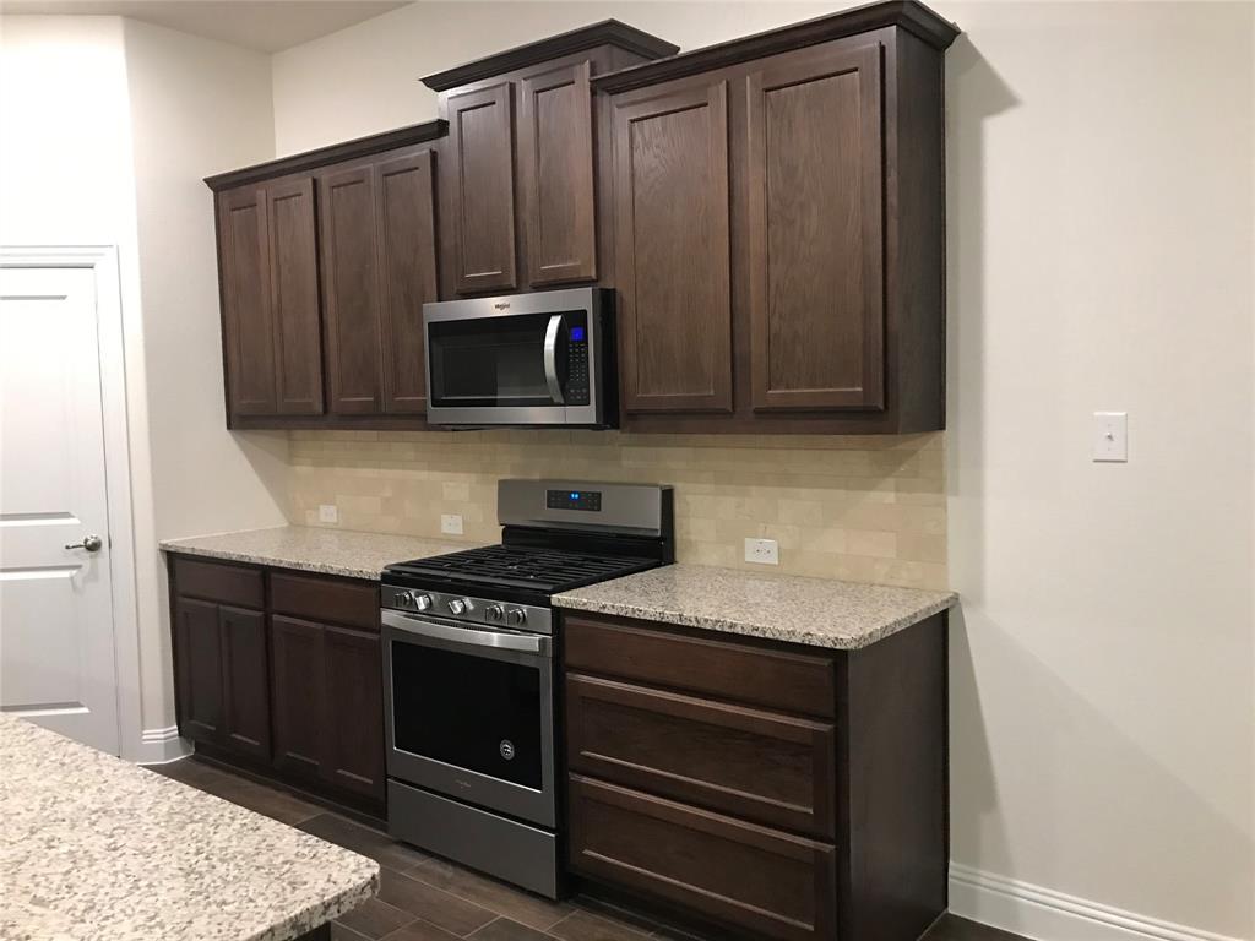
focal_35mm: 28
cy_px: 470
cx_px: 628
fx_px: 1015
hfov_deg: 63.4
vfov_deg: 49.7
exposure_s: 1/15
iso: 100
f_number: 1.8
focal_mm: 3.99
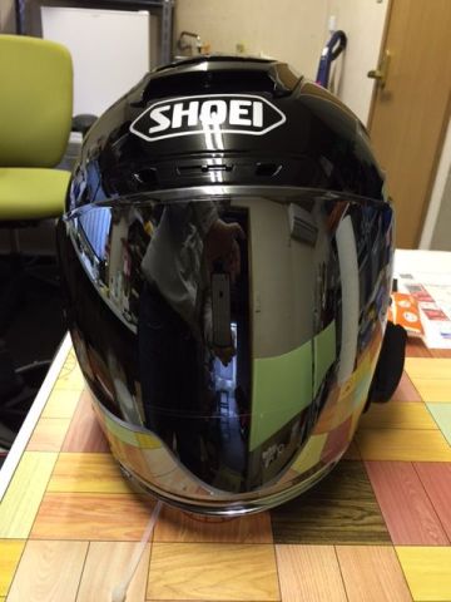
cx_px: 226
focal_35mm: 29
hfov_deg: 48.2
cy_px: 301
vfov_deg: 61.7
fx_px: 504
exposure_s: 1/33
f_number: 2.2
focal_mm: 4.15
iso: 160
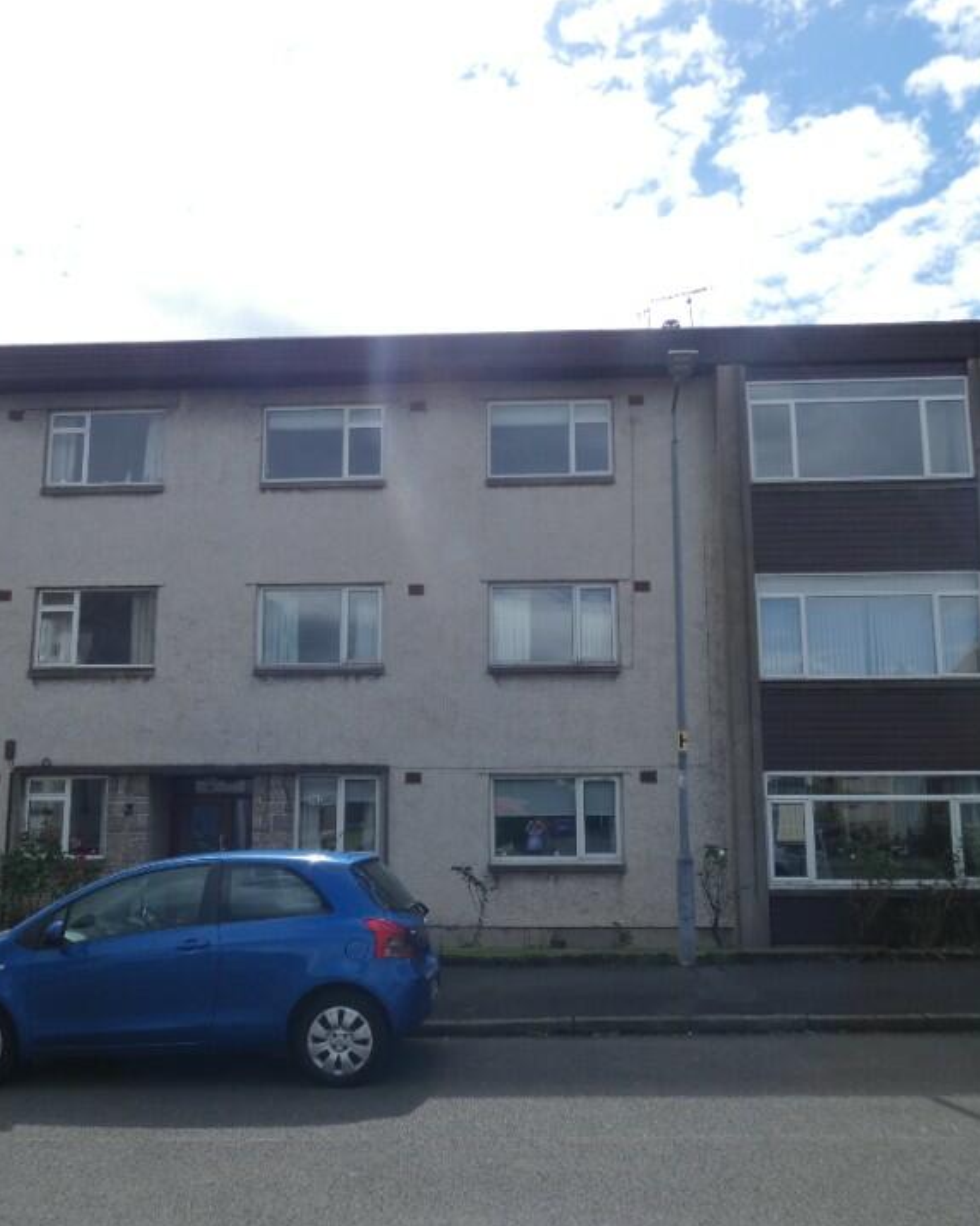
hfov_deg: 51.5
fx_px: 1015
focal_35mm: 28
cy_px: 656
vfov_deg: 62.2
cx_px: 479
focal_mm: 3.6
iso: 80
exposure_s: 1/1000
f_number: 3.5
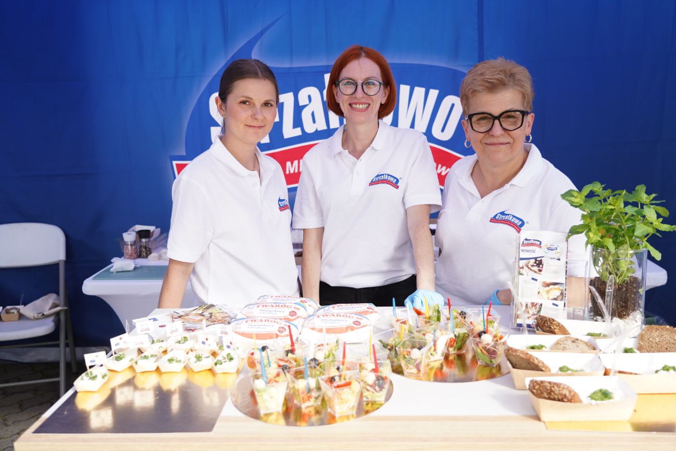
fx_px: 638
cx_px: 338
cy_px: 226
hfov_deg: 55.8
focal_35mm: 34
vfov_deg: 38.9
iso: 200
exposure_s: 1/100
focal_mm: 34
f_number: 4
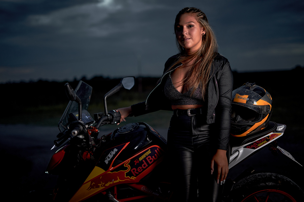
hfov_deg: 39.6
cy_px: 101
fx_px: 422
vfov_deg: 27.0
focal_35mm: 50
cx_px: 152
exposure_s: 1/320
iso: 250
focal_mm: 50
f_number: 1.8
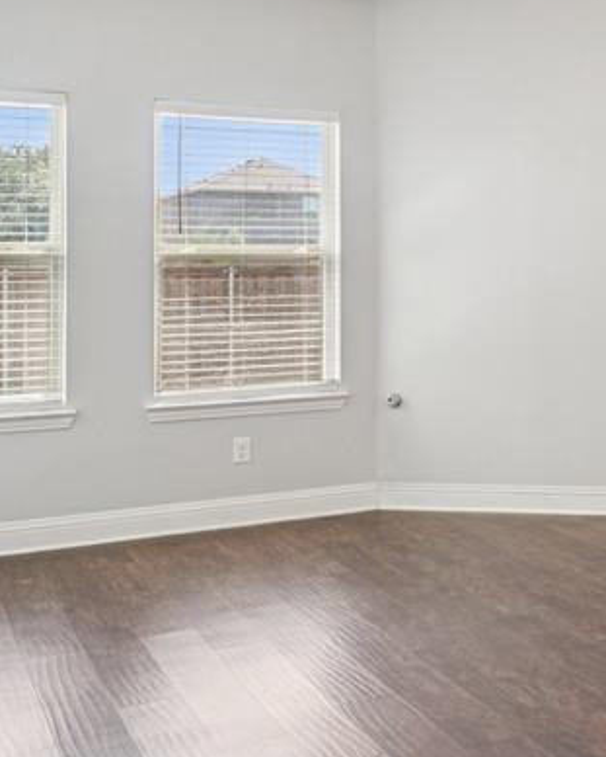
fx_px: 1164
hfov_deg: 25.6
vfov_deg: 35.7
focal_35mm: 52
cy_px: 260
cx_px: 762
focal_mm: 21
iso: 400
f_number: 8
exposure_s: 1/60
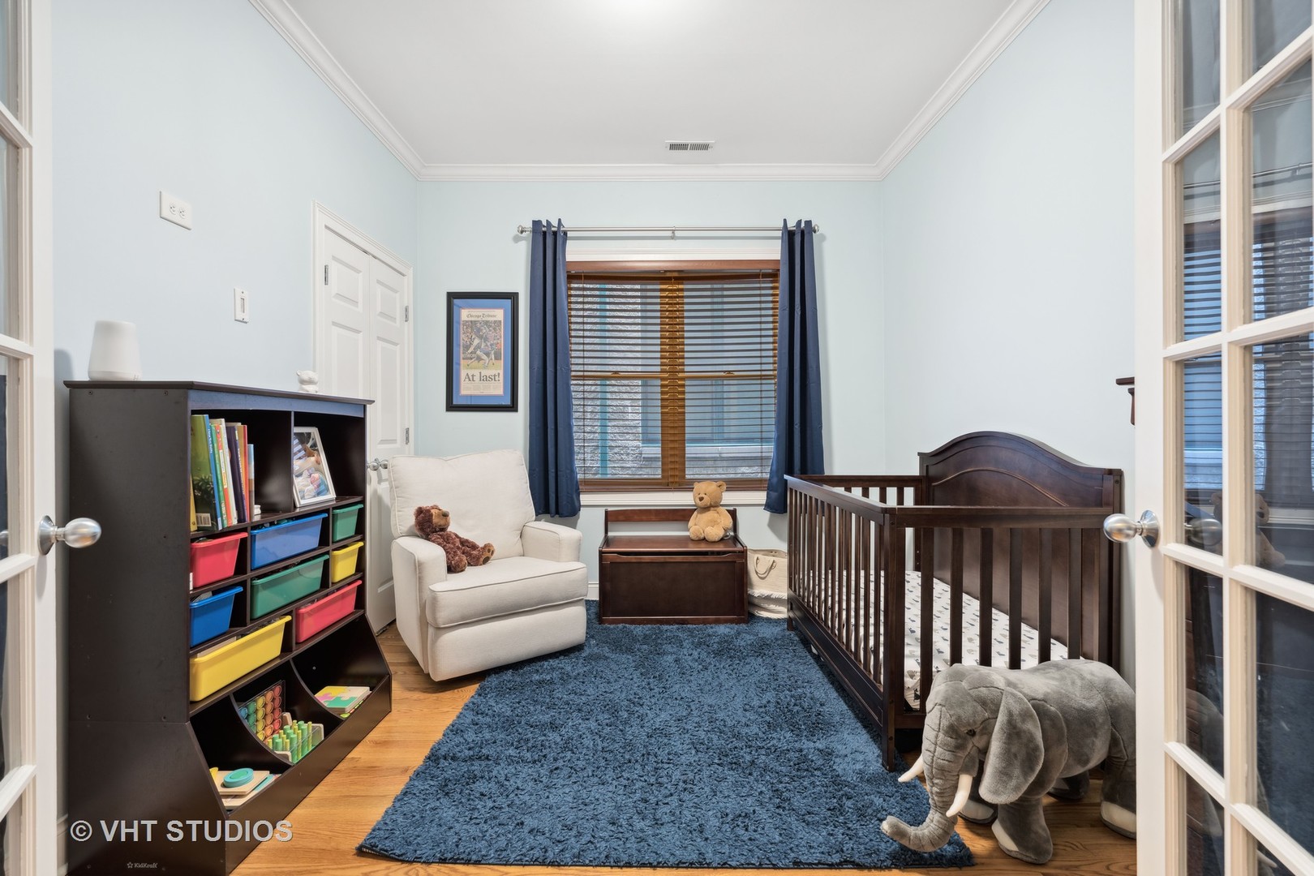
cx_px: 657
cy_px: 438
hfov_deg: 96.7
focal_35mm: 16
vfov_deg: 73.7
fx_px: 584
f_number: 8
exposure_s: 1/1.67
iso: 320
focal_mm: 16
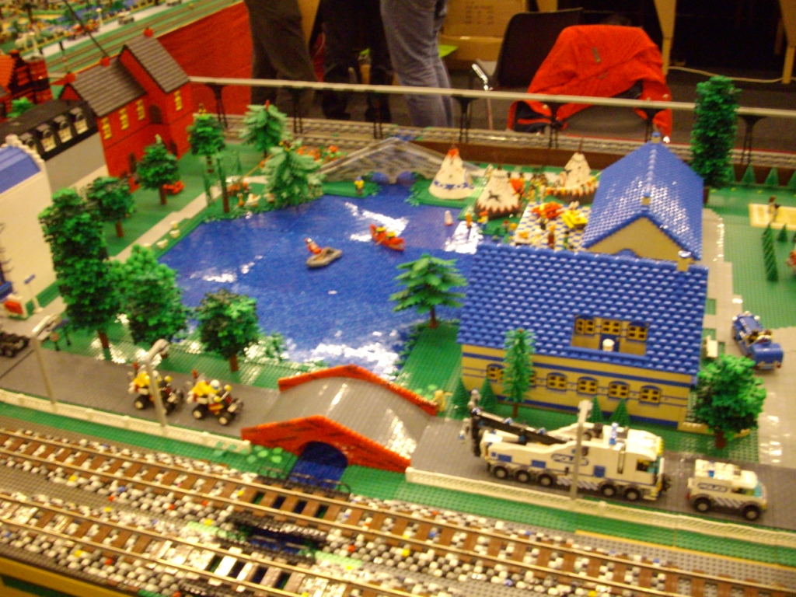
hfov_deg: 50.1
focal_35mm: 37
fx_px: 851
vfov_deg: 38.7
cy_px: 298
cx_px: 398
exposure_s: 1/8
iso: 400
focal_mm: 6.2
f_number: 2.8
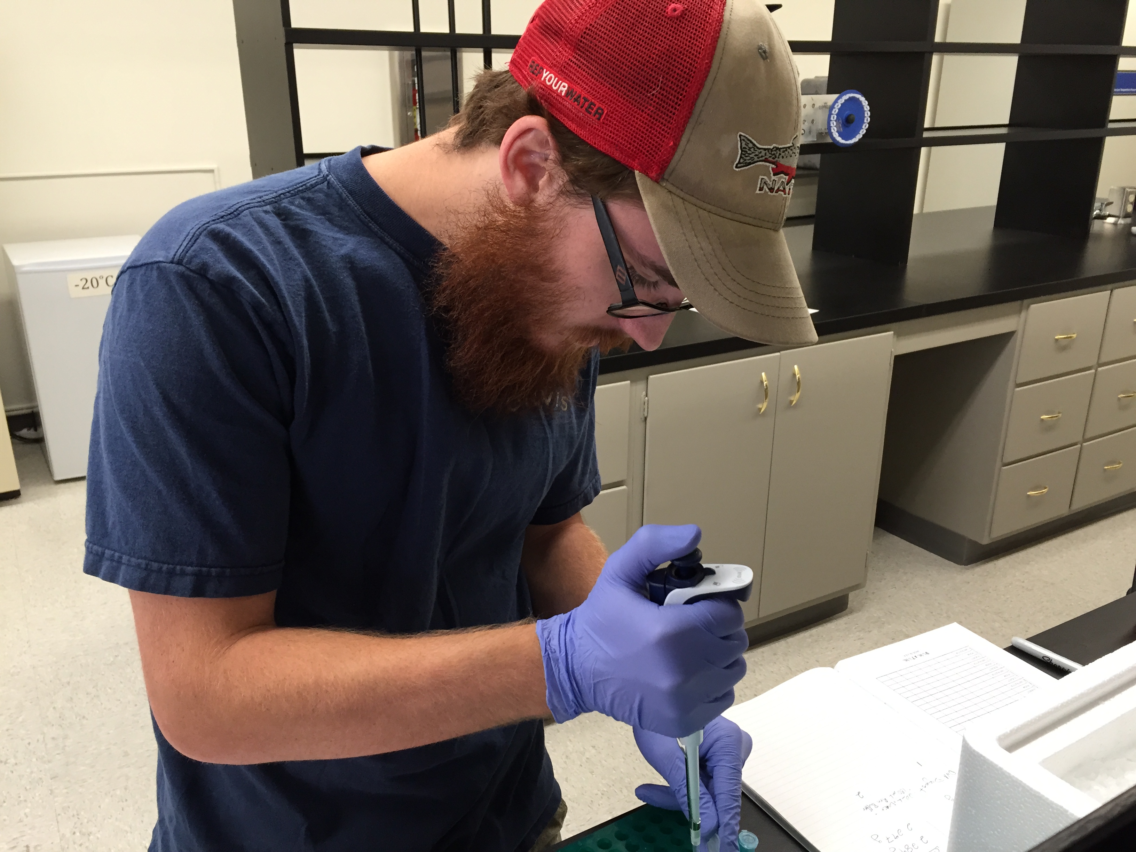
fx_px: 952
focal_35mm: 29
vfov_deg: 48.2
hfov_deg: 61.7
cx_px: 568
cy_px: 426
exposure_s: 1/30
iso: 50
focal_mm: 4.15
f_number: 2.2
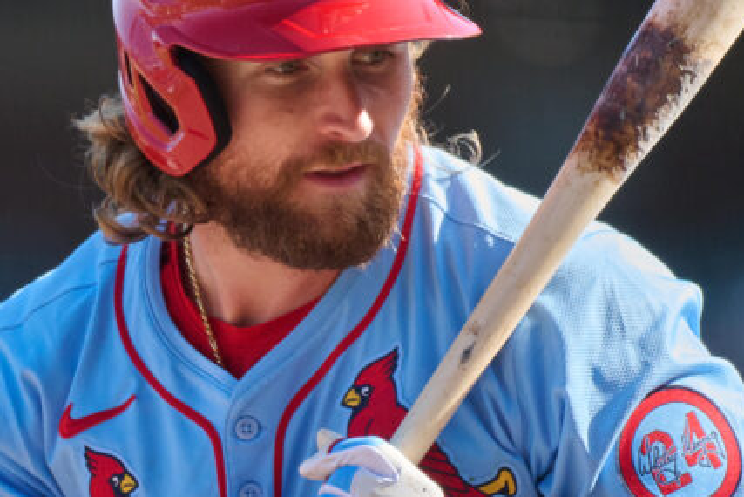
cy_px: 177
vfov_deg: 1.1
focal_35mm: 1198
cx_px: 251
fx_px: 24766
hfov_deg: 1.7
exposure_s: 1/3200
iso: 2500
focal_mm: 500
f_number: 5.6
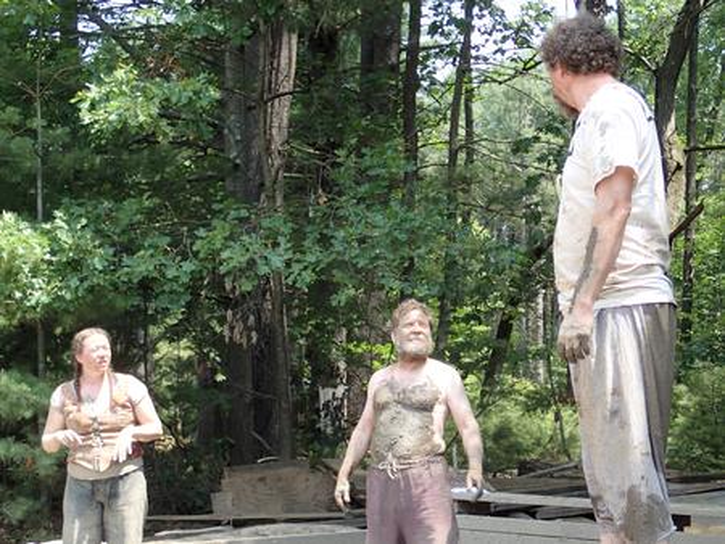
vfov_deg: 27.5
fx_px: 1111
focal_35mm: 53
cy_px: 272
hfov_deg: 36.2
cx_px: 362
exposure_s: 1/160
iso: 100
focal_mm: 9.6
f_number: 3.4
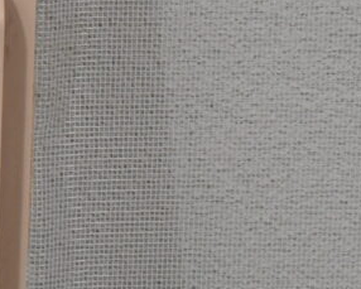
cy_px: 134
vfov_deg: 5.1
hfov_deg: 6.3
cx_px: -168
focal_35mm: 302
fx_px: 3228
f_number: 5.6
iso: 320
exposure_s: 1/125
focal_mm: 24
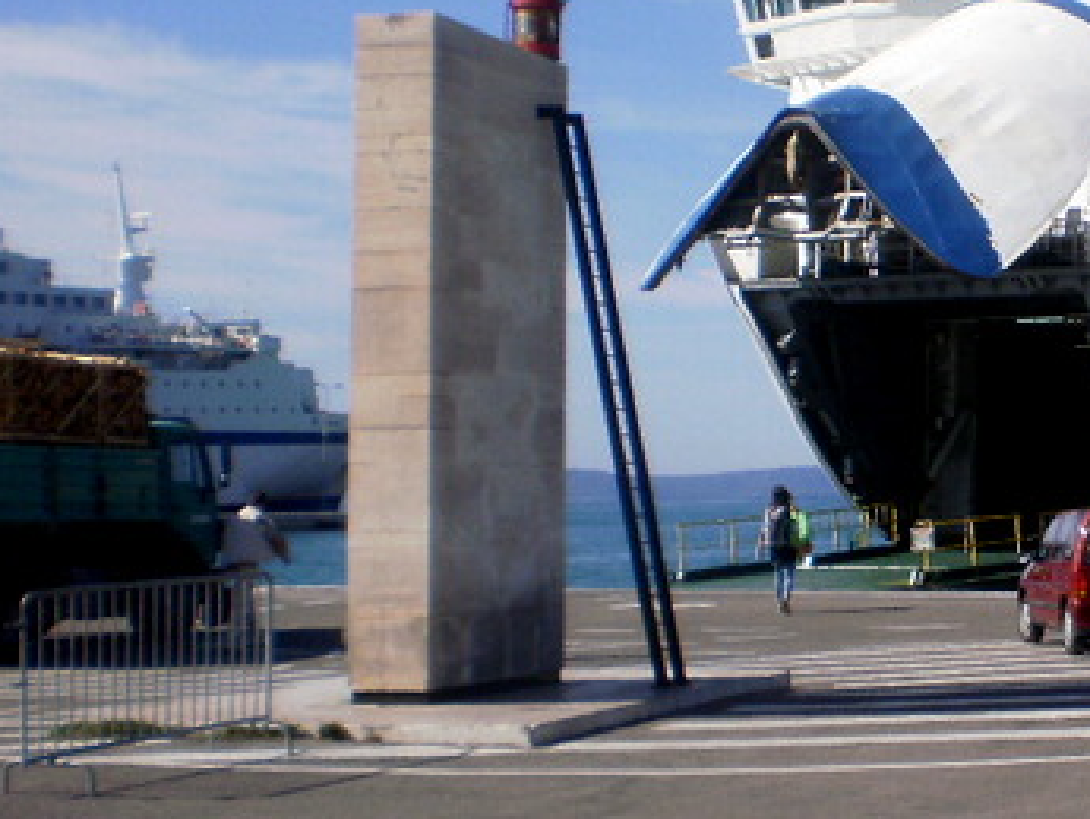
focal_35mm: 88
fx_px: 2772
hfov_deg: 21.2
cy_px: 199
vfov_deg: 16.7
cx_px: 1182
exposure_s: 1/1250
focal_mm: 6.3
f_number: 4.6
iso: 100
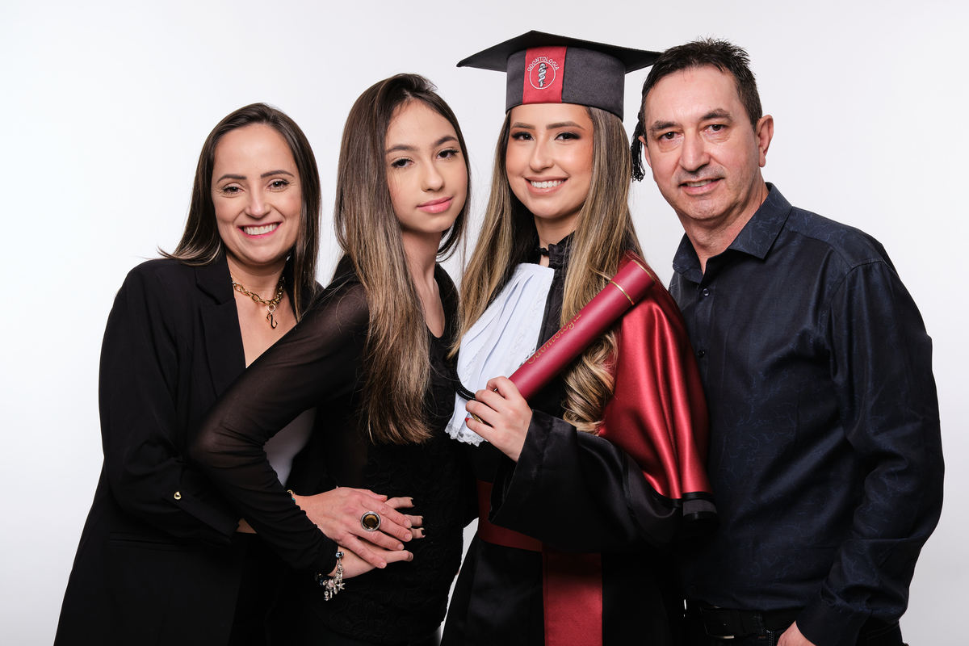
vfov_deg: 18.2
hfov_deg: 27.0
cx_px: 484
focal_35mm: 75
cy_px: 323
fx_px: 2019
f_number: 10
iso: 160
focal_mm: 50
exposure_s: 1/200
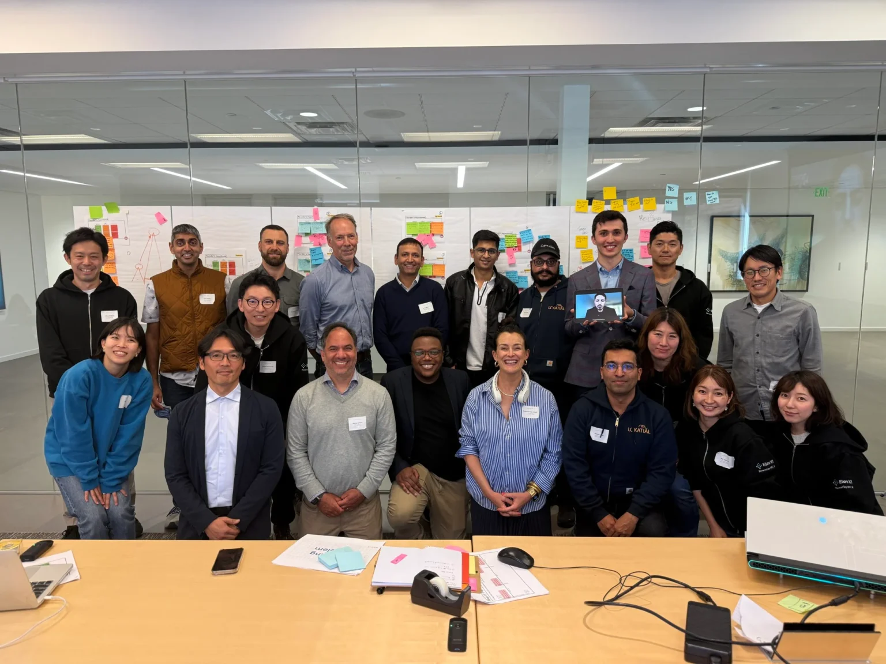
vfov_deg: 56.8
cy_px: 332
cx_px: 443
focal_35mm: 24
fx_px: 614
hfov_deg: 71.6
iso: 125
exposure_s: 1/60
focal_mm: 6.76
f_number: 1.78
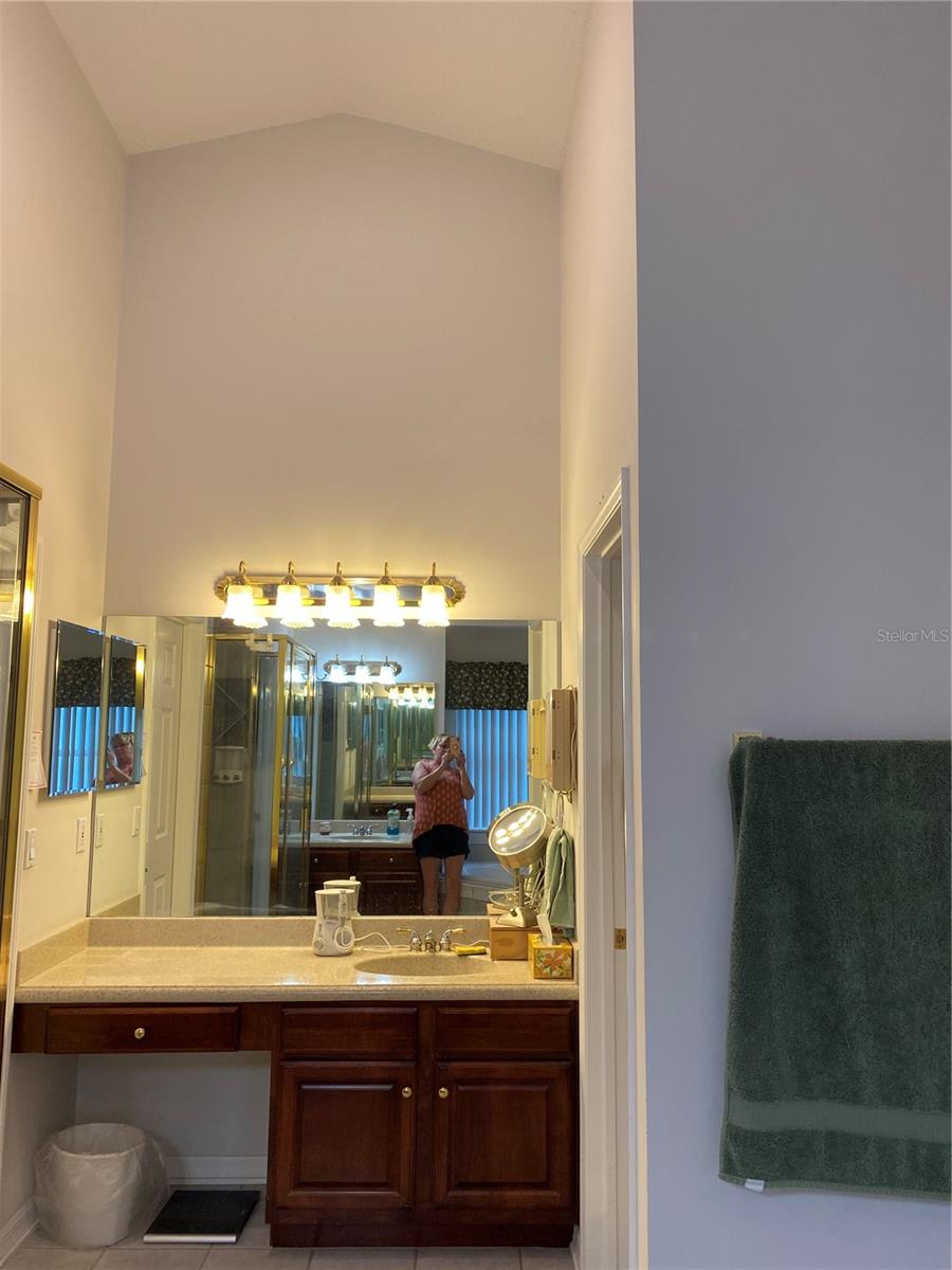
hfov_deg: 53.1
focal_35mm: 26
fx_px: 953
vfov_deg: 67.3
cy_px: 635
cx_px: 476
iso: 64
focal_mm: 4.25
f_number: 1.8
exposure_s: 1/60
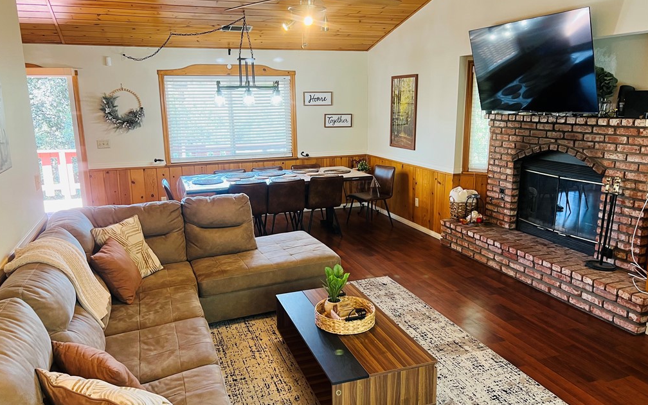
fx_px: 494
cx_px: 321
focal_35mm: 28
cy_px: 210
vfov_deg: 44.5
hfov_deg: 66.5
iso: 160
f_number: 1.5
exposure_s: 1/60
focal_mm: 5.7
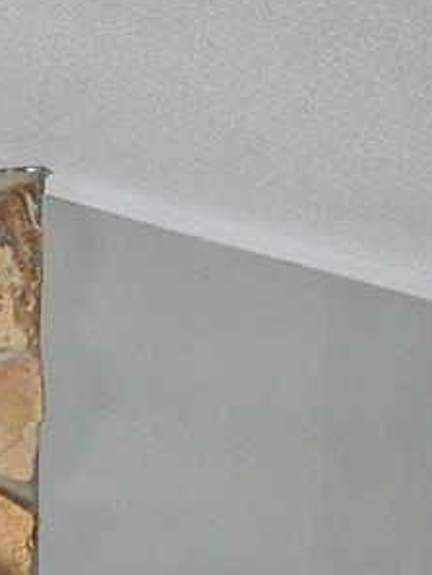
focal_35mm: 93
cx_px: -345
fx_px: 1546
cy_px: 825
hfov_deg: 14.1
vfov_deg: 18.9
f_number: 1.7
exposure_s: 1/24
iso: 160
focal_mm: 6.3
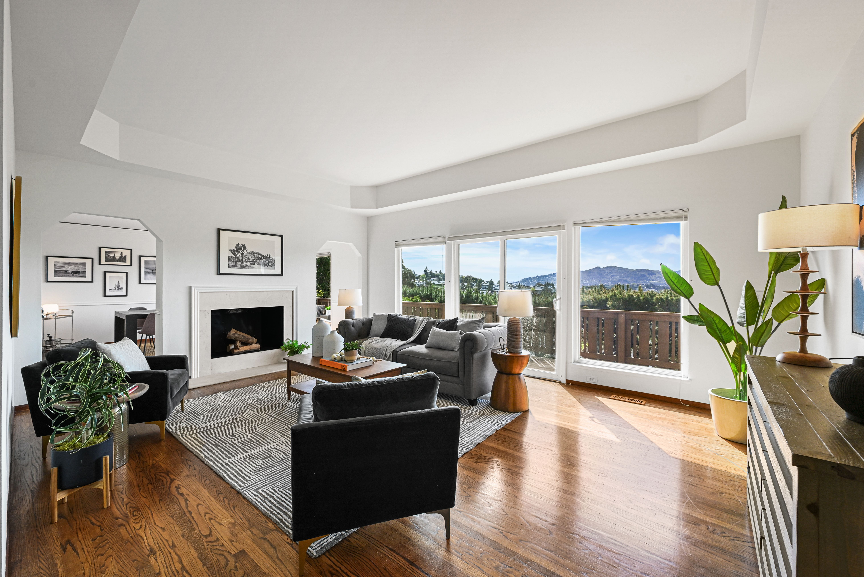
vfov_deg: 81.3
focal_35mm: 14
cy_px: 288
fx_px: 336
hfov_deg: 104.2
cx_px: 432
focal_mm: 14
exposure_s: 1/30
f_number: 9
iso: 800
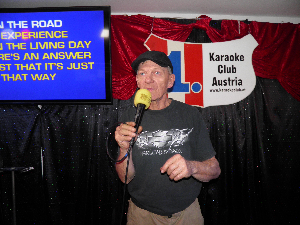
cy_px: 112
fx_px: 243
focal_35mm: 28
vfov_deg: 49.7
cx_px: 150
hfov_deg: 63.4
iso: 100
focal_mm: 4.9
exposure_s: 1/30
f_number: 2.8
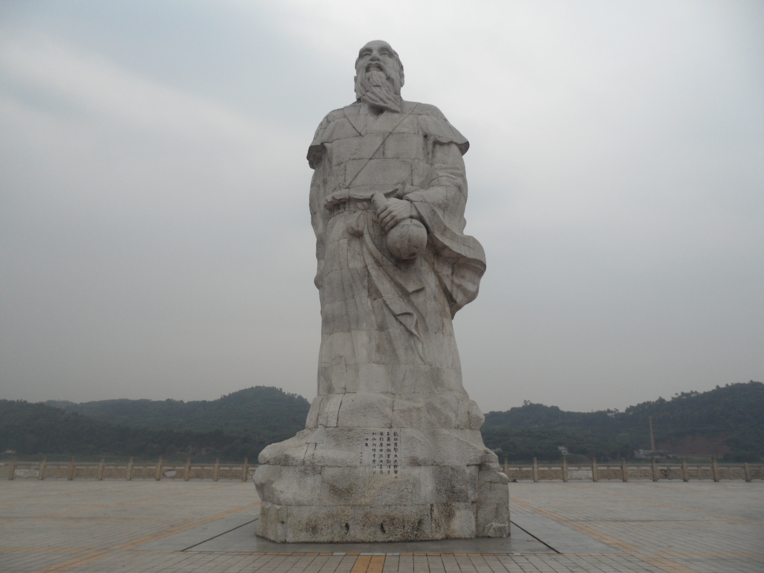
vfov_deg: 53.1
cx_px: 382
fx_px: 574
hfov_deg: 67.3
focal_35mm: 26
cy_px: 286
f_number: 9.4
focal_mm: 4.9
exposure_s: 1/125
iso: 80
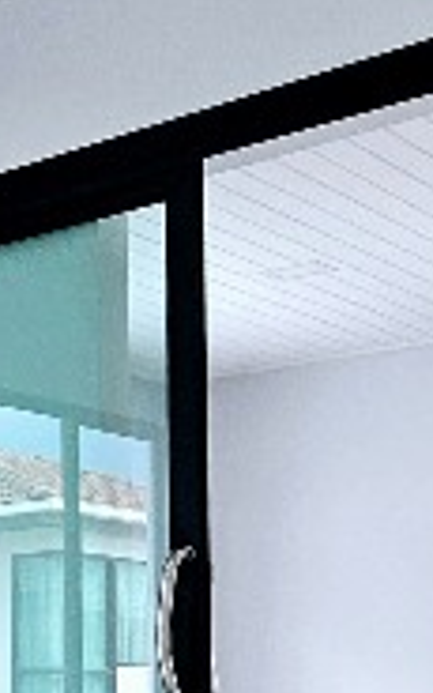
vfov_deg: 26.2
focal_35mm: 75
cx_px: -606
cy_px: 678
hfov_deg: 13.1
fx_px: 1416
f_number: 2.2
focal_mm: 1.74
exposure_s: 1/100
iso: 64
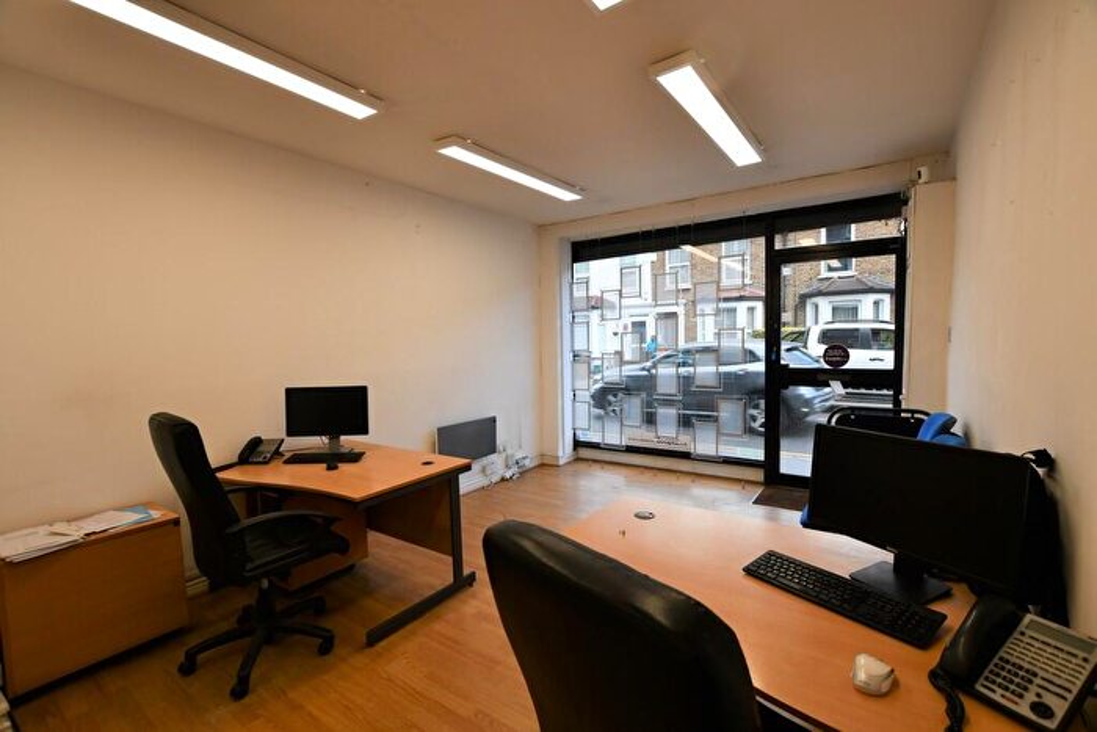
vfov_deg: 77.4
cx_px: 548
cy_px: 366
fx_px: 457
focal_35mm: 15
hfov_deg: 100.4
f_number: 5
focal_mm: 10
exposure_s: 1/100
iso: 200
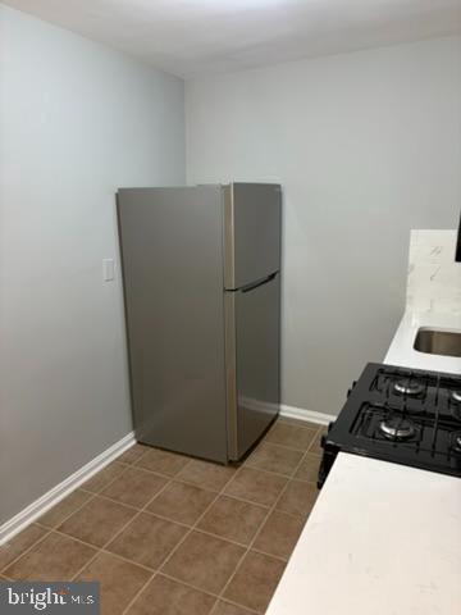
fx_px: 462
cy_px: 308
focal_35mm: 26
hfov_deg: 53.1
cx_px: 230
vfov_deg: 67.3
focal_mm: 5.96
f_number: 1.6
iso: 160
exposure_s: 1/60
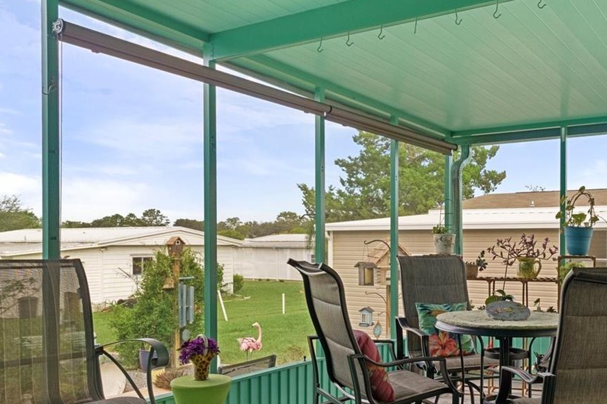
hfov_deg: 55.2
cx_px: 437
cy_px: 264
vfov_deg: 39.5
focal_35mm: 33
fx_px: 556
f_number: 8
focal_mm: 12
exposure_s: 1/13
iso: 640
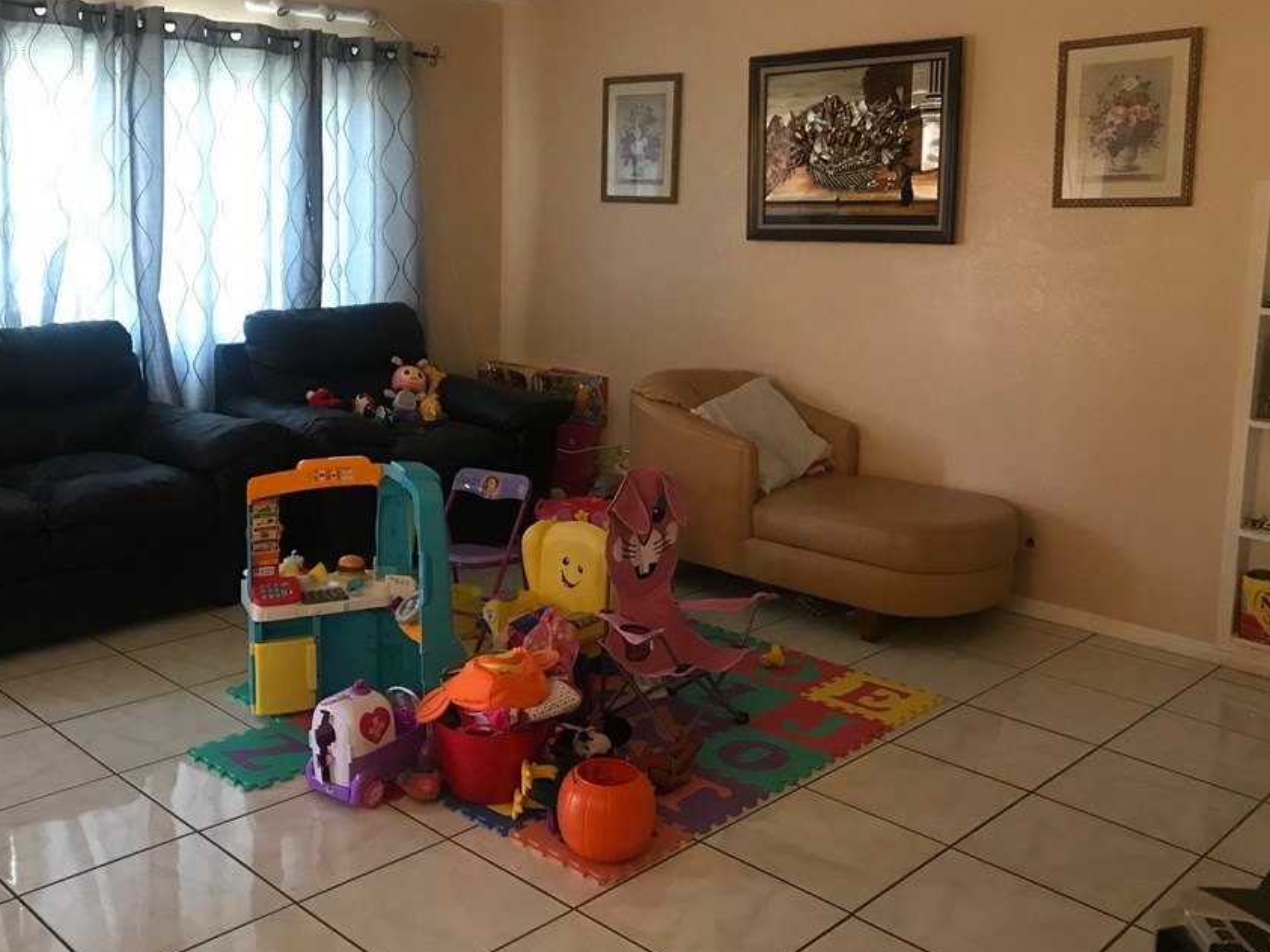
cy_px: 405
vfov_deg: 41.7
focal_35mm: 34
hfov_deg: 53.8
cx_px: 557
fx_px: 1247
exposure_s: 1/13
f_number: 1.8
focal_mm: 3.99
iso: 100
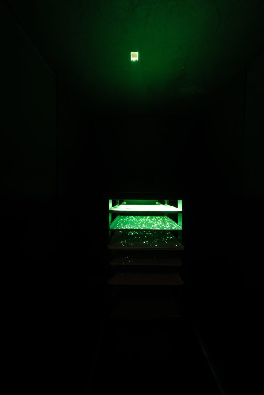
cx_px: 132
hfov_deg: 77.3
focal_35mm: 15
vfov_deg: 100.4
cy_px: 198
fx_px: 165
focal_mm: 10
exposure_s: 8
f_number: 7.1
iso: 160
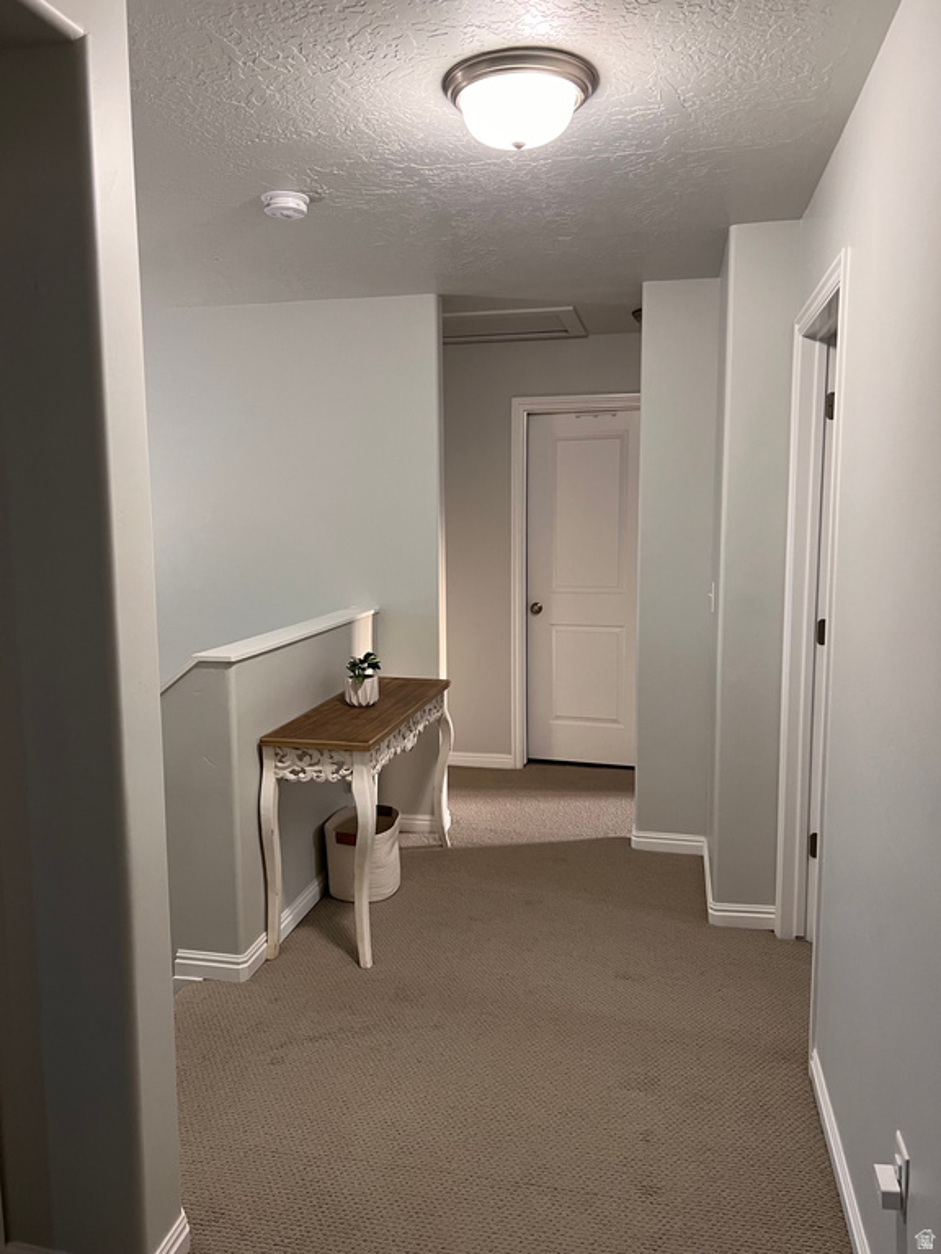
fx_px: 942
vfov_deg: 67.3
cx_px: 470
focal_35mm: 26
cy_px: 627
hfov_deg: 53.1
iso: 160
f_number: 1.5
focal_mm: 5.7
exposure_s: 1/60
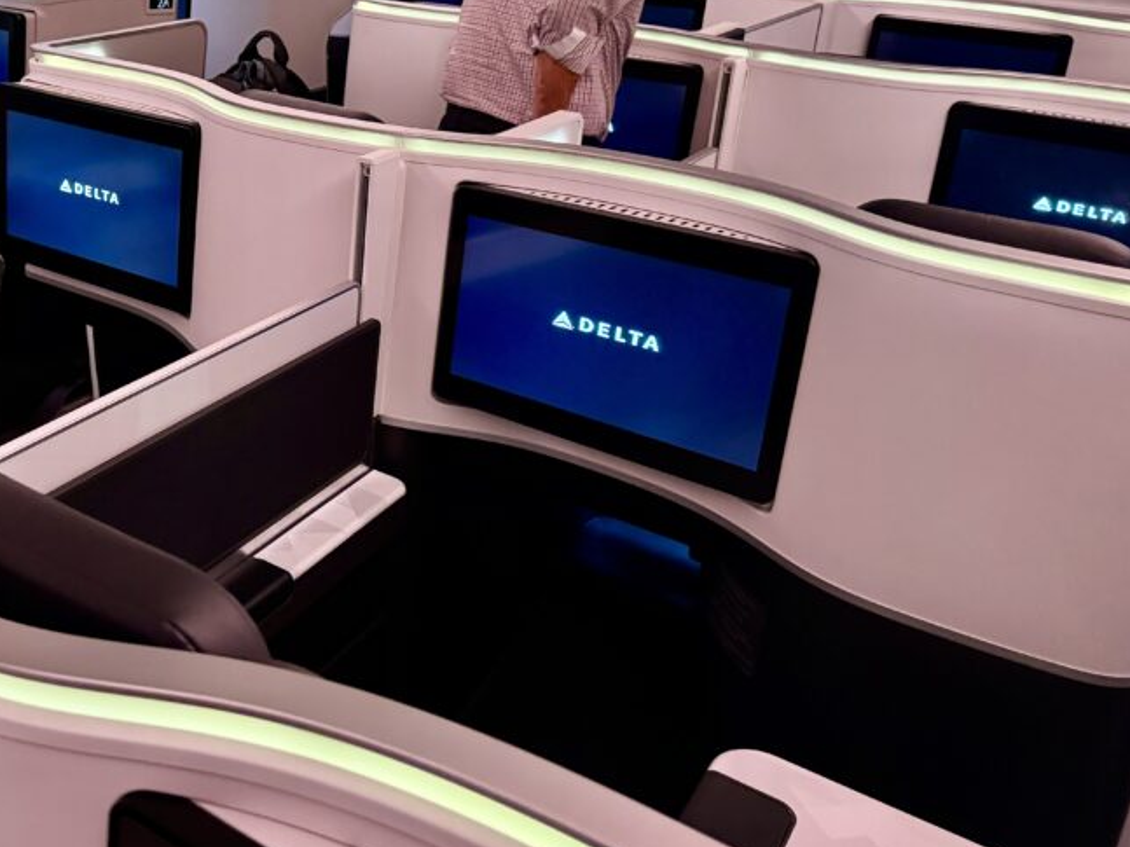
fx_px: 1240
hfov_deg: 46.6
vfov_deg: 37.0
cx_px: 239
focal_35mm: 38
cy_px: 241
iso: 800
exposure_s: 1/38
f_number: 1.78
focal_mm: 6.86
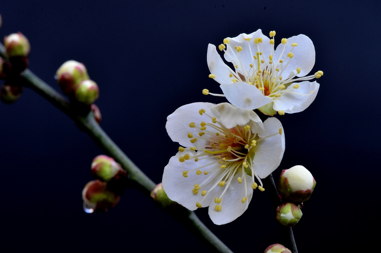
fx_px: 1426
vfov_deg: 10.1
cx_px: 190
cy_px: 126
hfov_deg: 15.2
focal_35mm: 135
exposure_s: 1/30
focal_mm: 90
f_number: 29
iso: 400
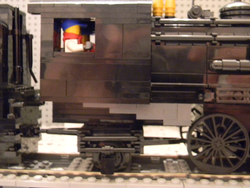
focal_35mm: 41
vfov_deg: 35.1
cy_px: 83
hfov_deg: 45.8
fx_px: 296
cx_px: 125
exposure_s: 1/1.1
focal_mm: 6.4
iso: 500
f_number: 3.7
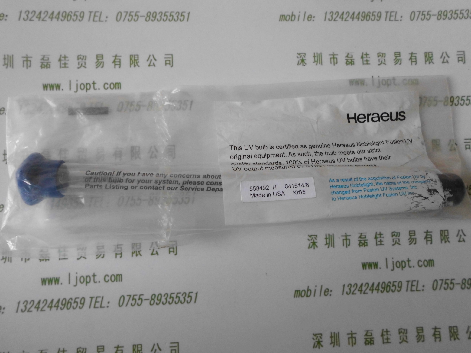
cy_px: 176
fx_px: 354
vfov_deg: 53.1
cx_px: 236
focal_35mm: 26
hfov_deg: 67.3
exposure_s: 1/60
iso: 200
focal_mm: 4.6
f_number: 3.2
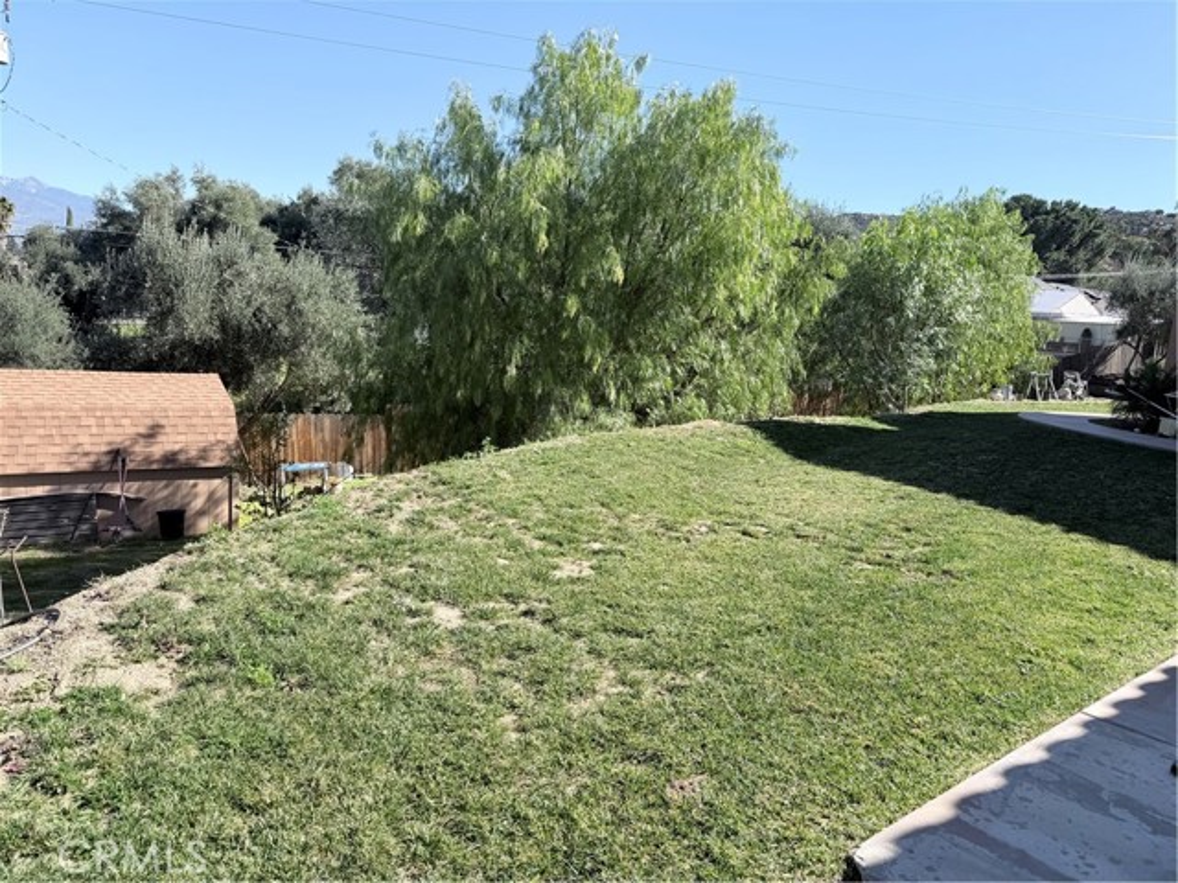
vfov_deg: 56.8
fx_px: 817
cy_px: 442
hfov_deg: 71.6
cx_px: 589
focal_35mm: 24
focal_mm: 6.76
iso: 80
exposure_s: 1/2299
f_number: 1.78
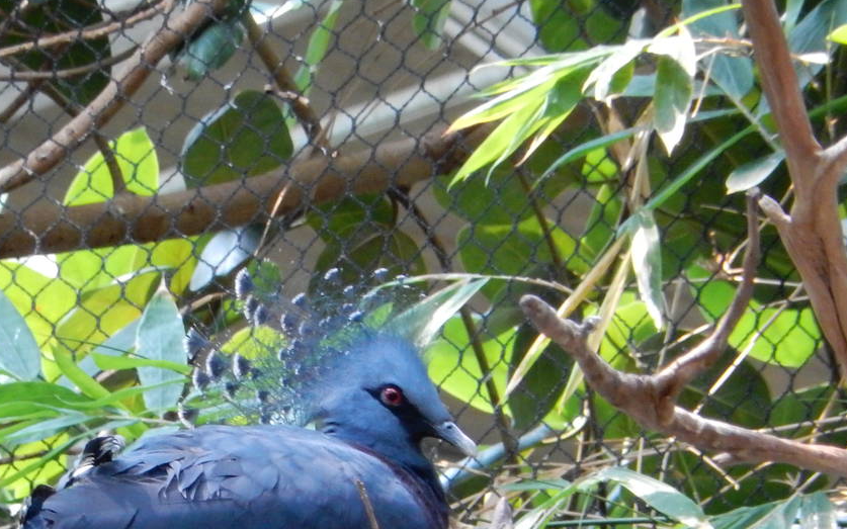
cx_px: 215
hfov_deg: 2.3
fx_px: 21051
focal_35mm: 912
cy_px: 578
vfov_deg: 1.4
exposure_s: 1/60
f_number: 6.3
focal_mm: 81
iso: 640
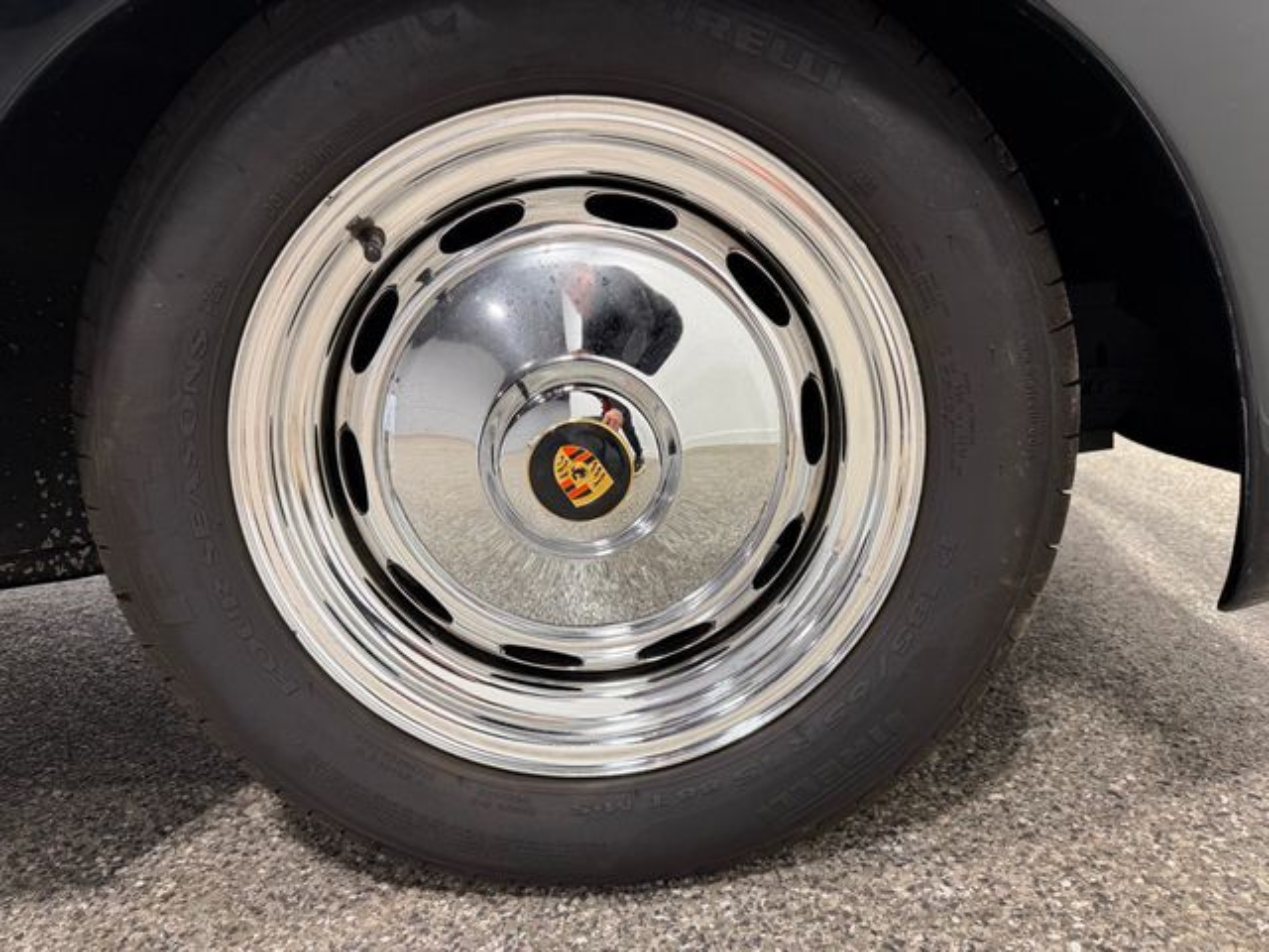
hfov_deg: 71.6
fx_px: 880
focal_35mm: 24
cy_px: 476
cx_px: 634
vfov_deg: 56.8
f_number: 1.78
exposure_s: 1/120
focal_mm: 6.76
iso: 100
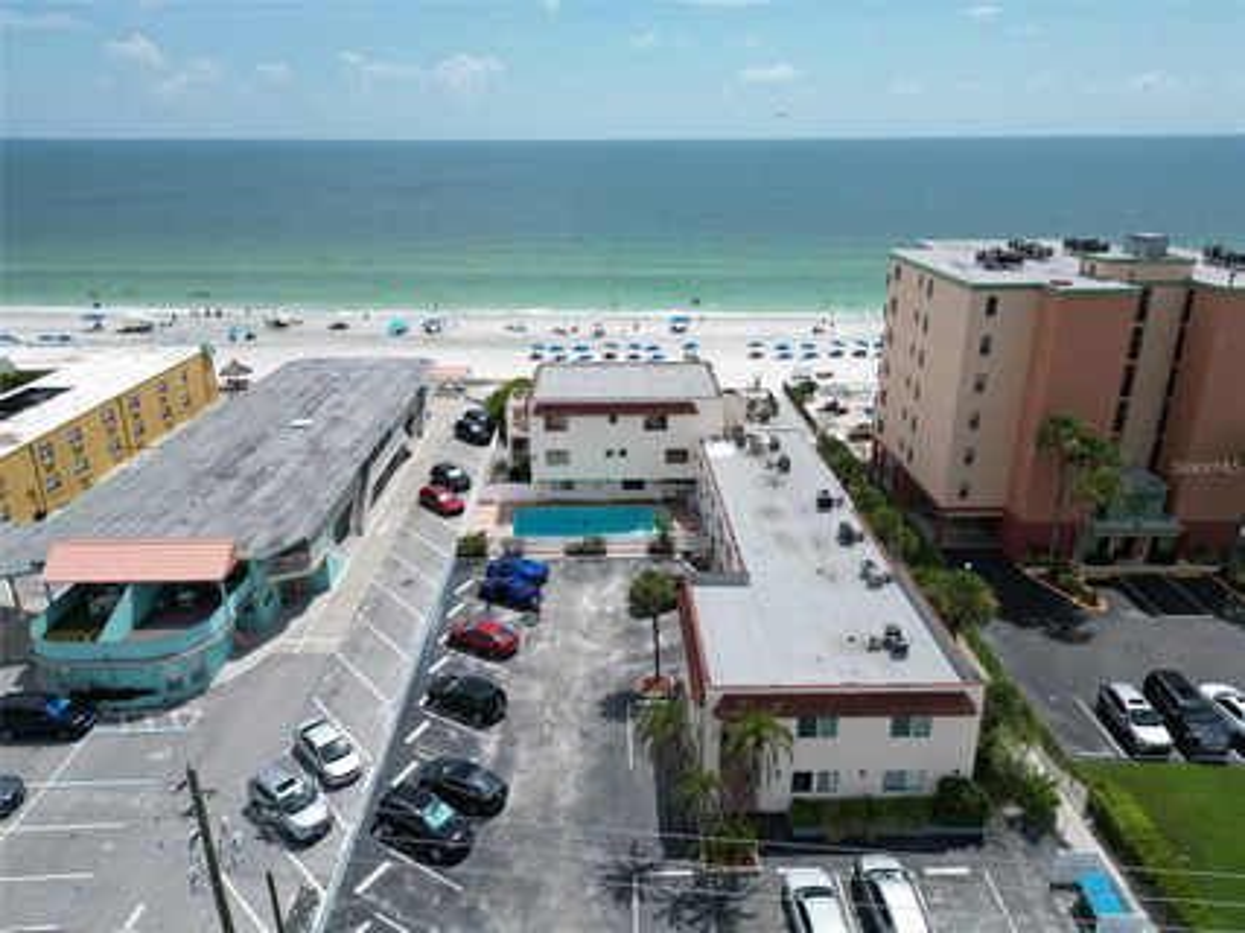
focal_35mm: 24
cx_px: 622
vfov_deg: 56.8
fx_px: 863
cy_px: 466
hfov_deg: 71.6
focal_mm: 6.72
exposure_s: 1/4000
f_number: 1.7
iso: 100
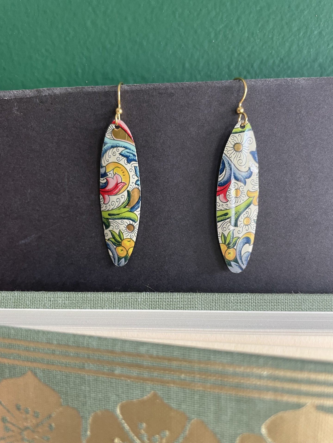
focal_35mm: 26
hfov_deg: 53.1
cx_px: 166
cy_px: 222
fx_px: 333
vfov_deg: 67.3
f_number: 1.6
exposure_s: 1/60
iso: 80
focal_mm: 4.2
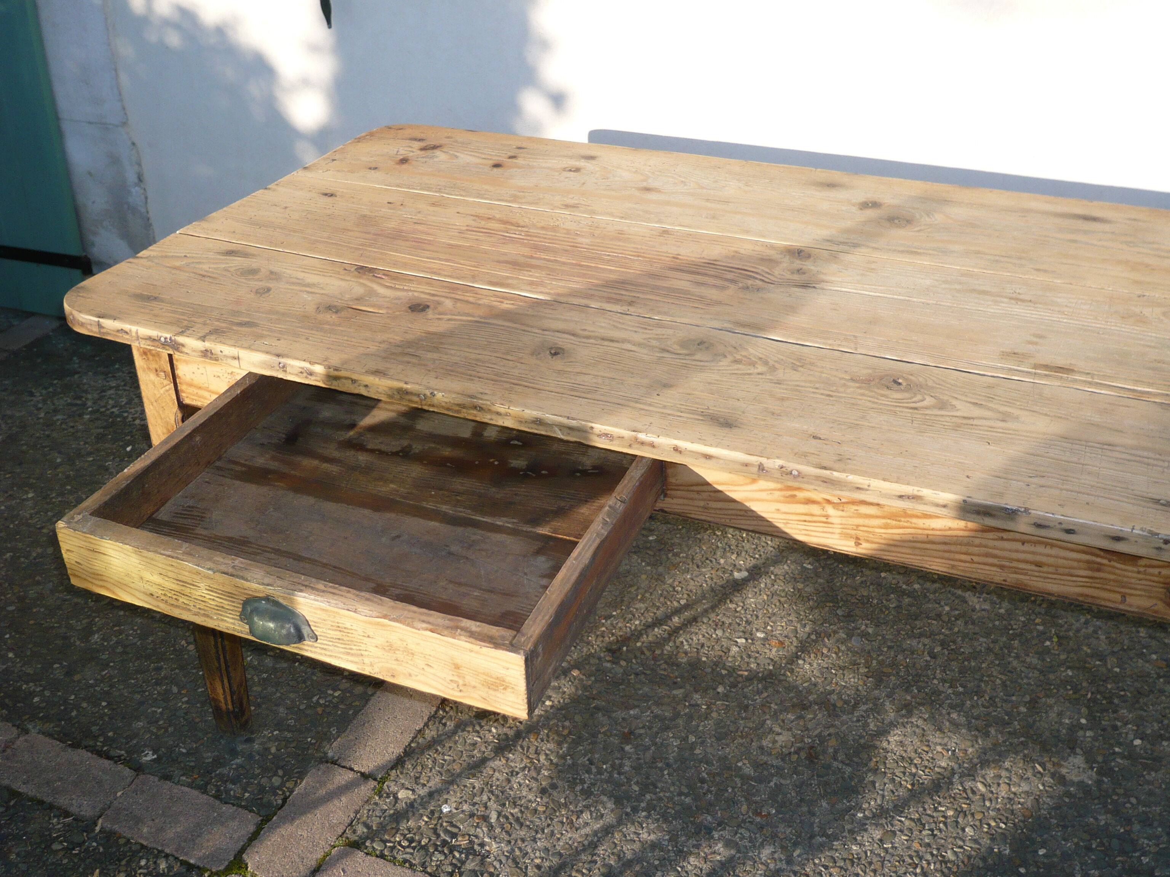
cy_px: 438
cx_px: 585
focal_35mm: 38
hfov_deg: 49.0
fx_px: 1284
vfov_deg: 37.7
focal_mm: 6.2
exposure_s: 1/500
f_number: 3.2
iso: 100
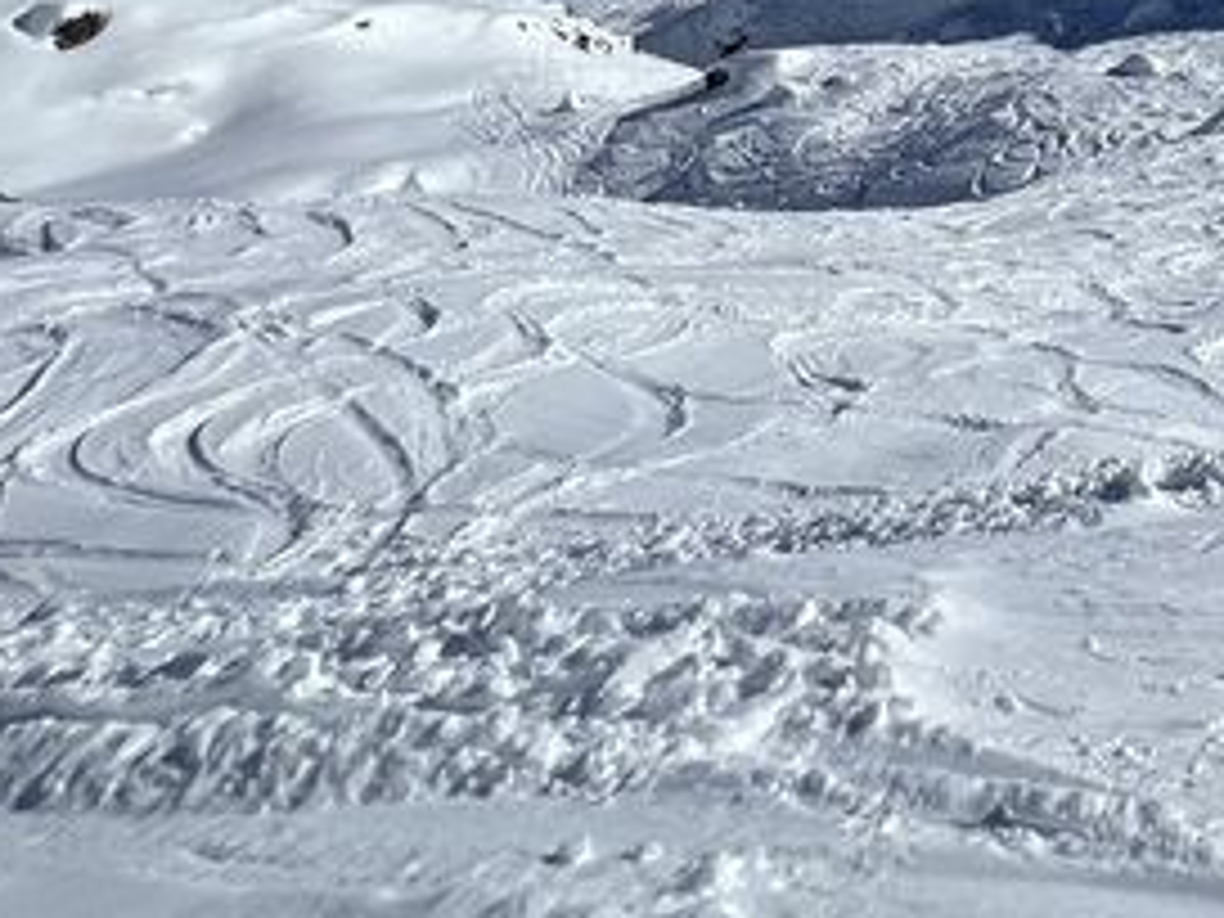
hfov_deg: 33.2
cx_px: 1566
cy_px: -443
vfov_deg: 25.6
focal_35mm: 43
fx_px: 1520
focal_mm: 1.57
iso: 32
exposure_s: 1/4785
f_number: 1.8
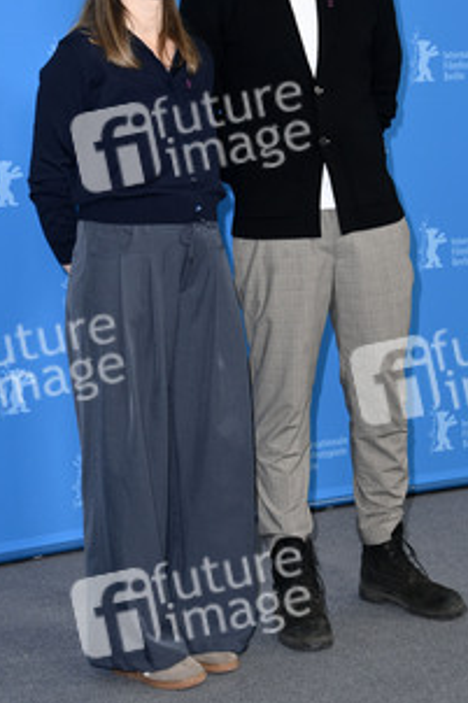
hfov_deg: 16.6
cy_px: 254
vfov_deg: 24.7
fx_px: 1601
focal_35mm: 82
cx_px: 258
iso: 1600
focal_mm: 62
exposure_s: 1/250
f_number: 5.6
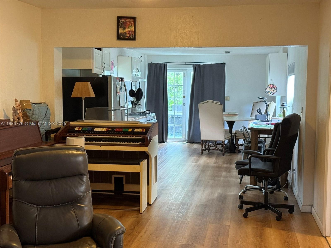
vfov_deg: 30.3
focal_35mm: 48
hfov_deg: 39.7
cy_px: 124
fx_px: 459
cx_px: 166
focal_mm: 6.76
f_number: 1.78
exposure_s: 1/40
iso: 400
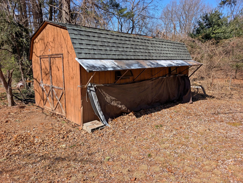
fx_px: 169
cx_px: 122
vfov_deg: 56.9
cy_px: 92
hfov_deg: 71.5
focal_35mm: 24
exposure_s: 1/746
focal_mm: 6.9
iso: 19
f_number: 1.68
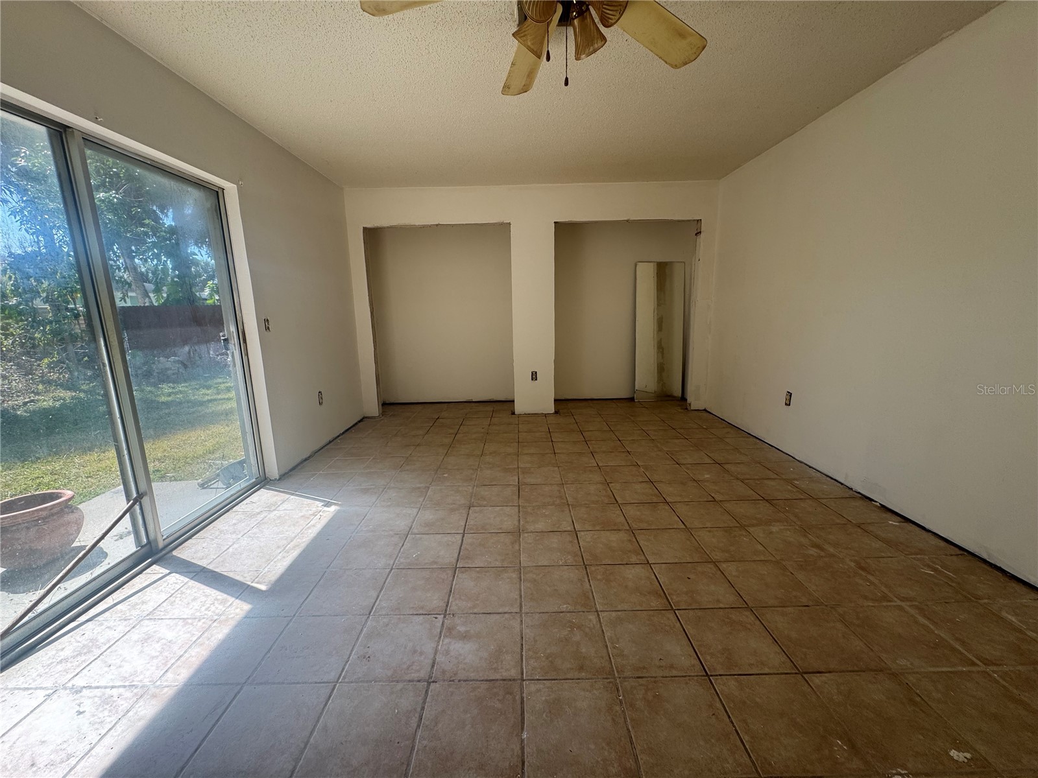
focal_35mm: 14
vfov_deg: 85.7
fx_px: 420
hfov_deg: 102.1
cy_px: 389
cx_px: 519
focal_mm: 2.22
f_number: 2.2
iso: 40
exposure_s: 1/112
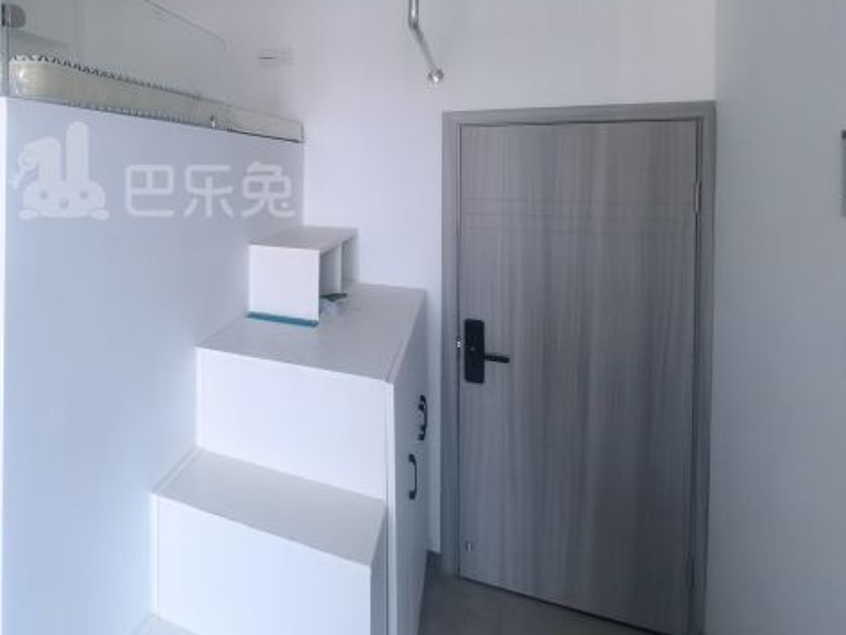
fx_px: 538
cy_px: 172
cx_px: 152
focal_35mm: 22
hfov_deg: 68.0
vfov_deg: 58.4
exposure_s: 1/50
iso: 200
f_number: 2.2
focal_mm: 1.76
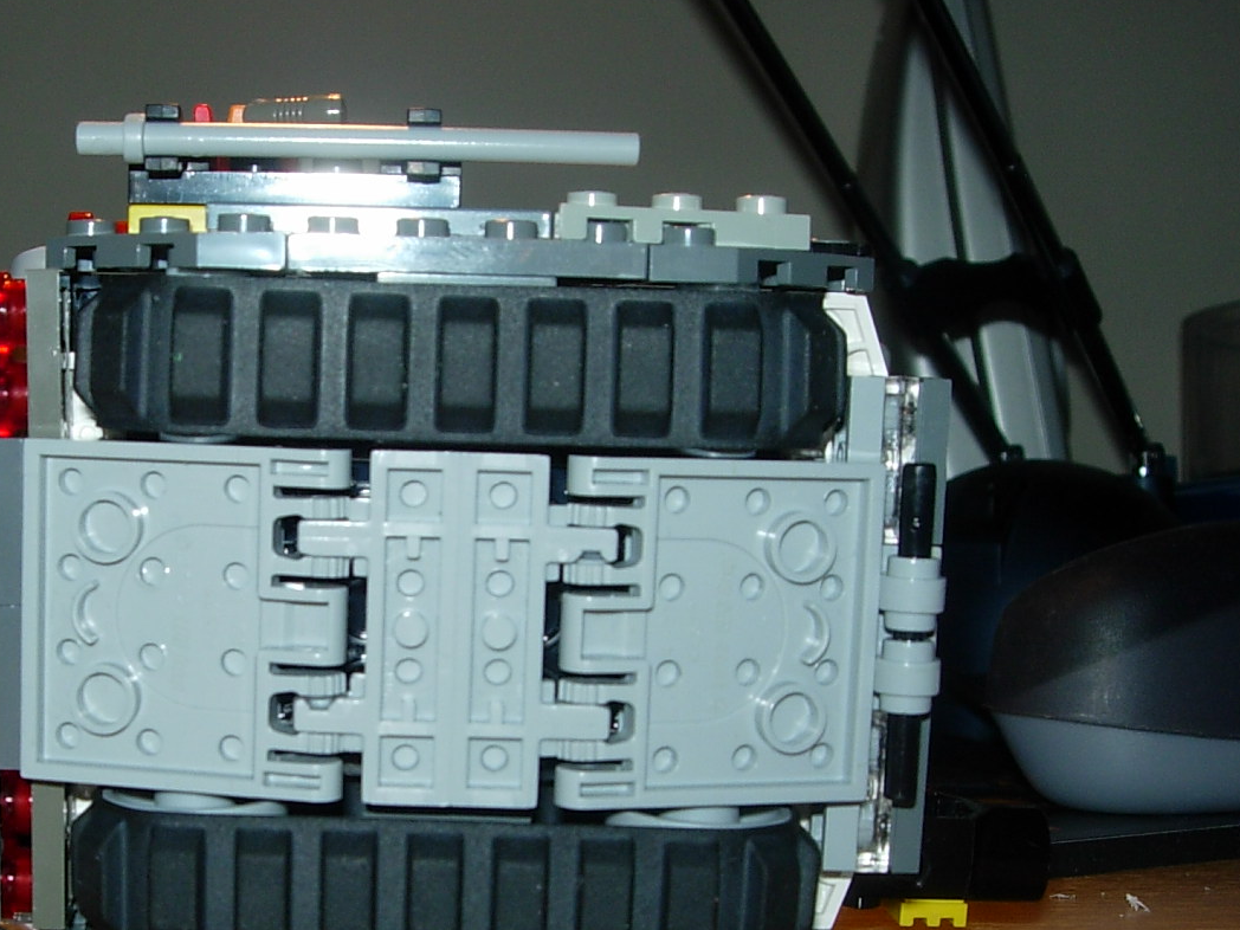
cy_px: 628
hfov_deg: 32.7
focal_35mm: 58
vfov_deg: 25.1
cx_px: 349
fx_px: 2078
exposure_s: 1/64
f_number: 4.8
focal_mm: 7.8
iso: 79
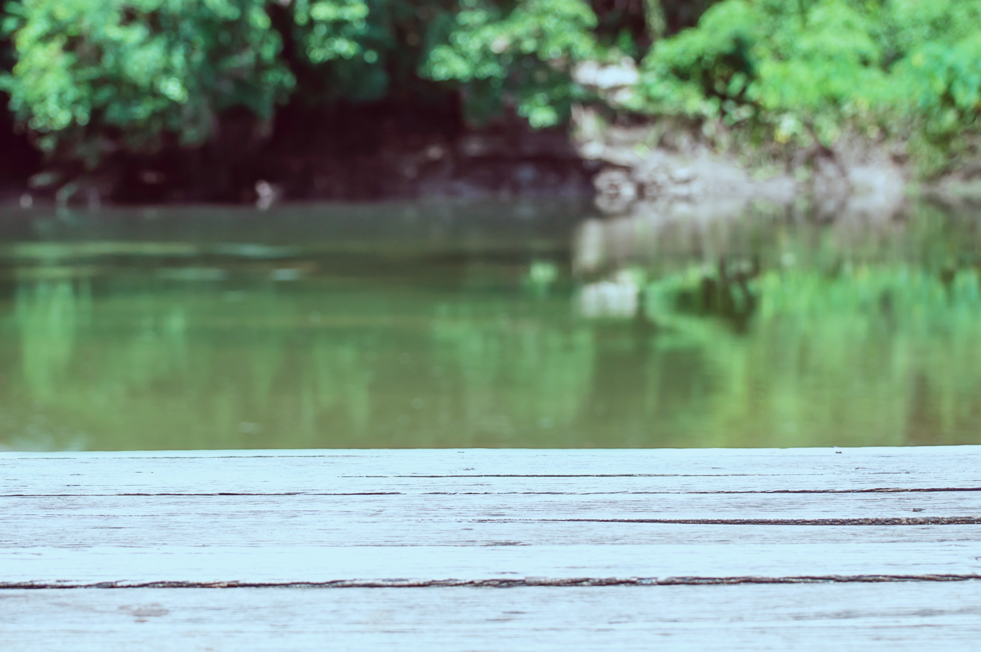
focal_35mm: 105
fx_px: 2858
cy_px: 326
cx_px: 490
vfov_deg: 13.0
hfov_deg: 19.5
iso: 200
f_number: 4.5
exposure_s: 1/1600
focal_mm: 70
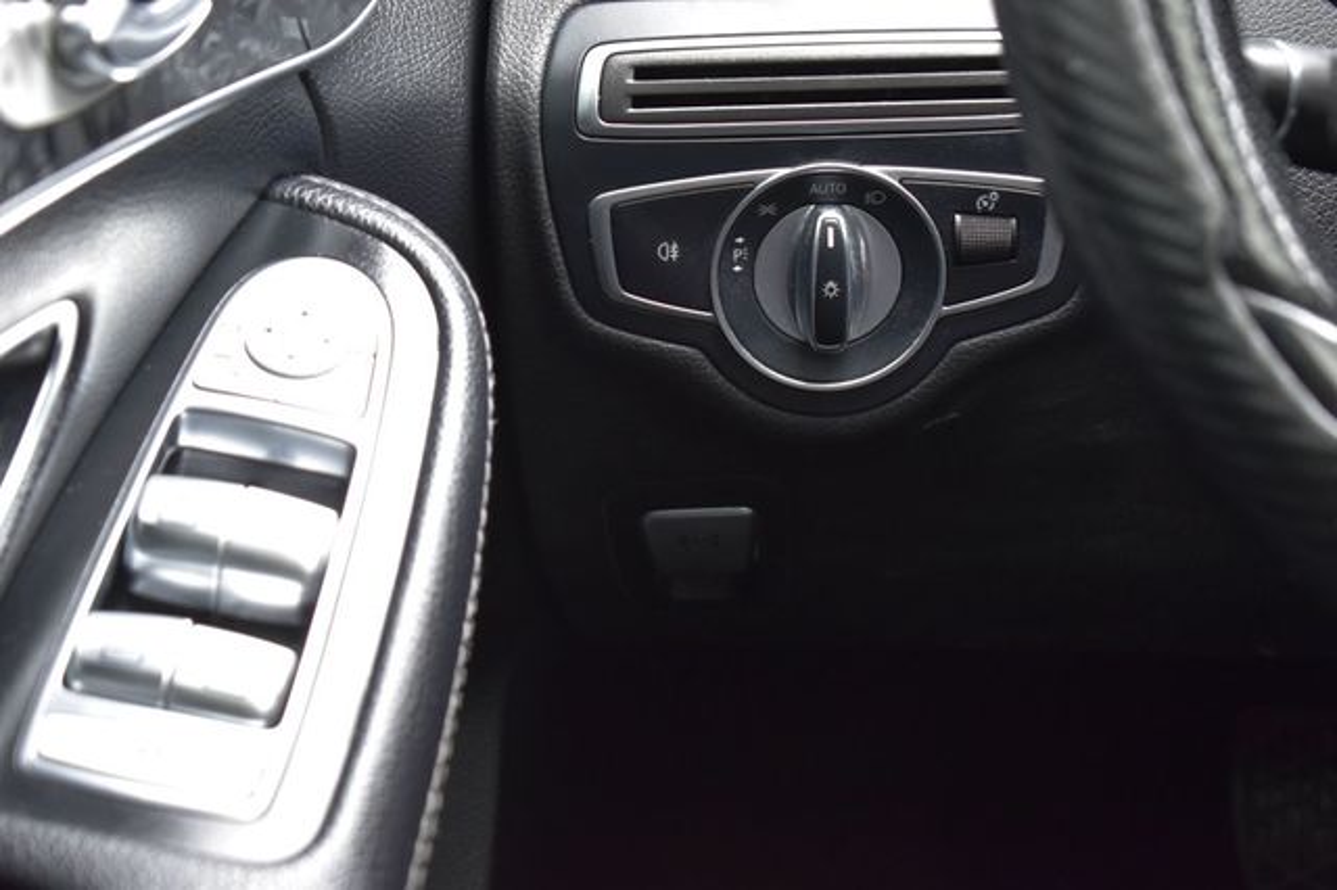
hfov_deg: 24.6
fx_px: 3062
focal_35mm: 82
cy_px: 445
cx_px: 668
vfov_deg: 16.5
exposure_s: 1/15
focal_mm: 55
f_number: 6.3
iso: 1100
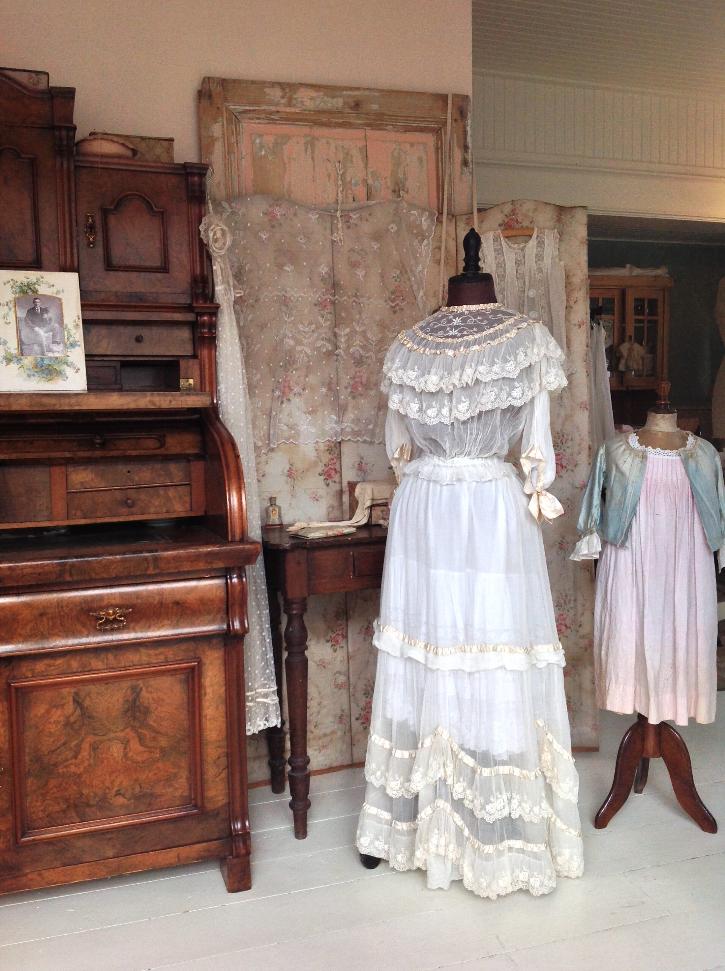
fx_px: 980
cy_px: 486
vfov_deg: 52.7
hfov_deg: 40.6
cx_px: 362
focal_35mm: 35
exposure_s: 1/120
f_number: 2.4
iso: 64
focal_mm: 4.28
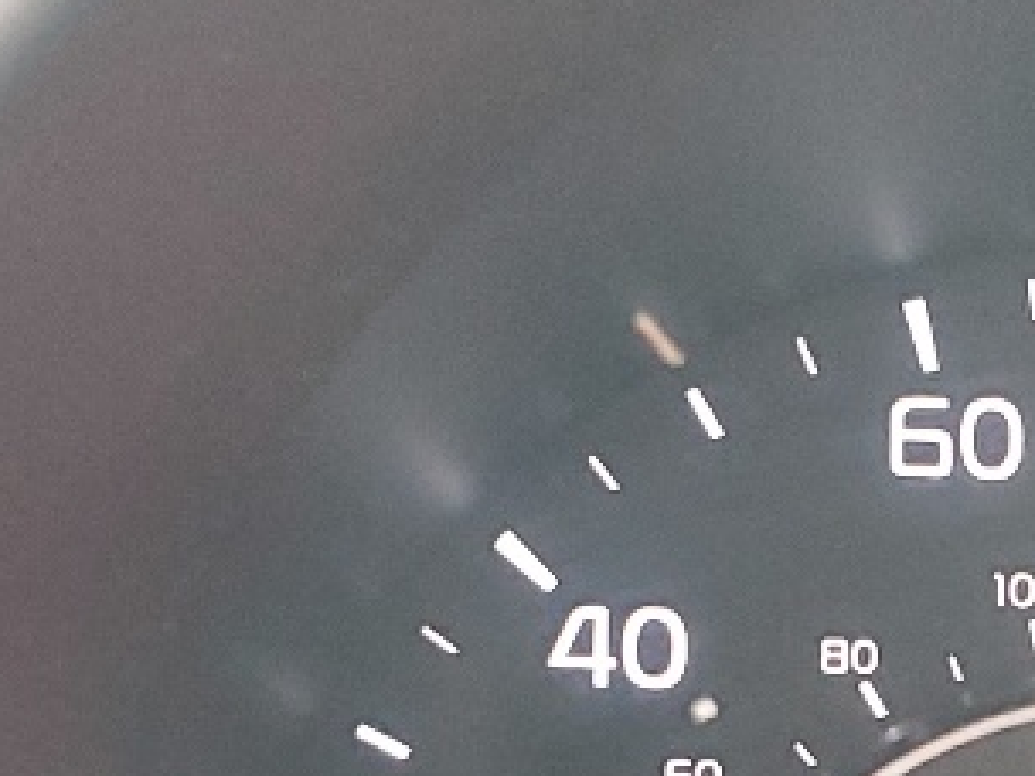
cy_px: 905
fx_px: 4096
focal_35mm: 137
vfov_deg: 10.7
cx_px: 1113
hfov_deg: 14.1
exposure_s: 1/60.2
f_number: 1.5
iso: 228
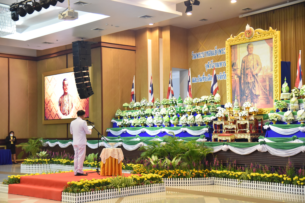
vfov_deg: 23.4
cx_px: 152
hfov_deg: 34.5
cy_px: 102
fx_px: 492
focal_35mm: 58
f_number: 4
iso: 6400
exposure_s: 1/160
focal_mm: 58
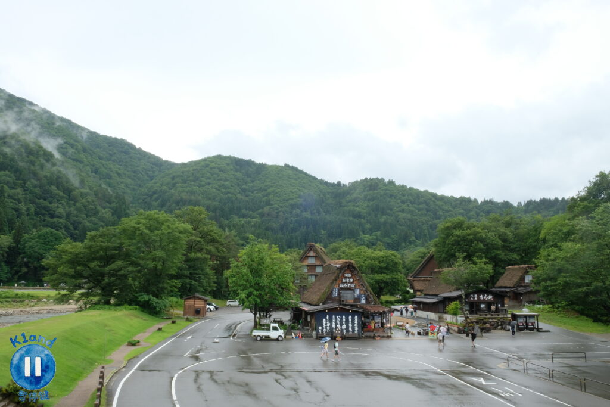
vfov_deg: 47.9
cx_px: 305
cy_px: 204
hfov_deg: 67.4
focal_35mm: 27
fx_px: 458
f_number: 22
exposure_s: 1/60
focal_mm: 18
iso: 1000
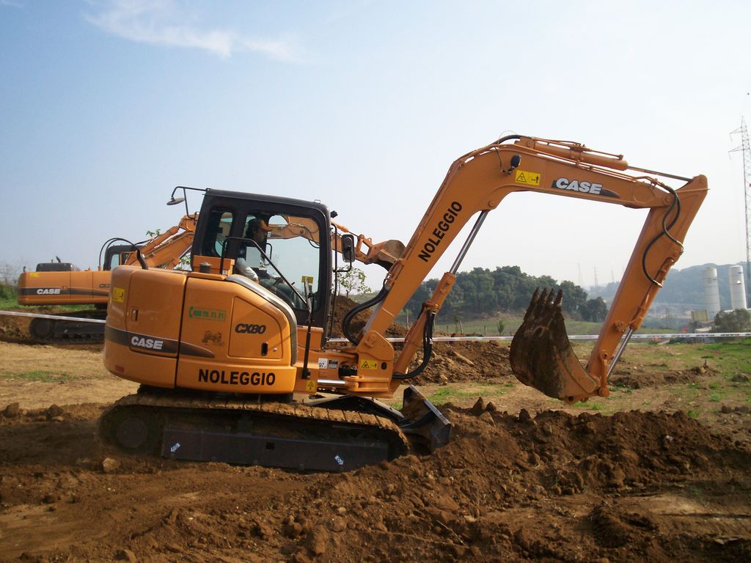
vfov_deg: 39.7
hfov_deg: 51.4
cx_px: 376
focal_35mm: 36
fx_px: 781
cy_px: 282
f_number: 4.5
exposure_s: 1/470
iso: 100
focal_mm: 5.9
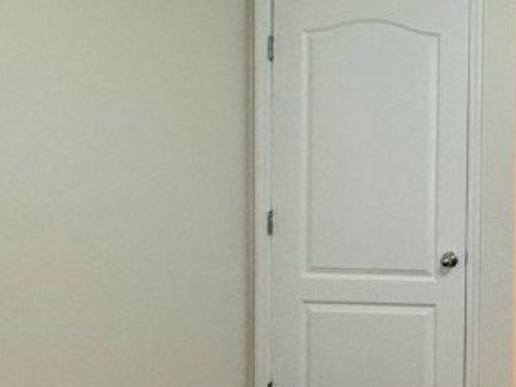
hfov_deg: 29.5
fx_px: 686
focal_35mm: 46
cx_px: 729
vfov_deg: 31.5
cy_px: 170
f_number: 2.2
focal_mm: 2.22
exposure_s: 1/60
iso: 200
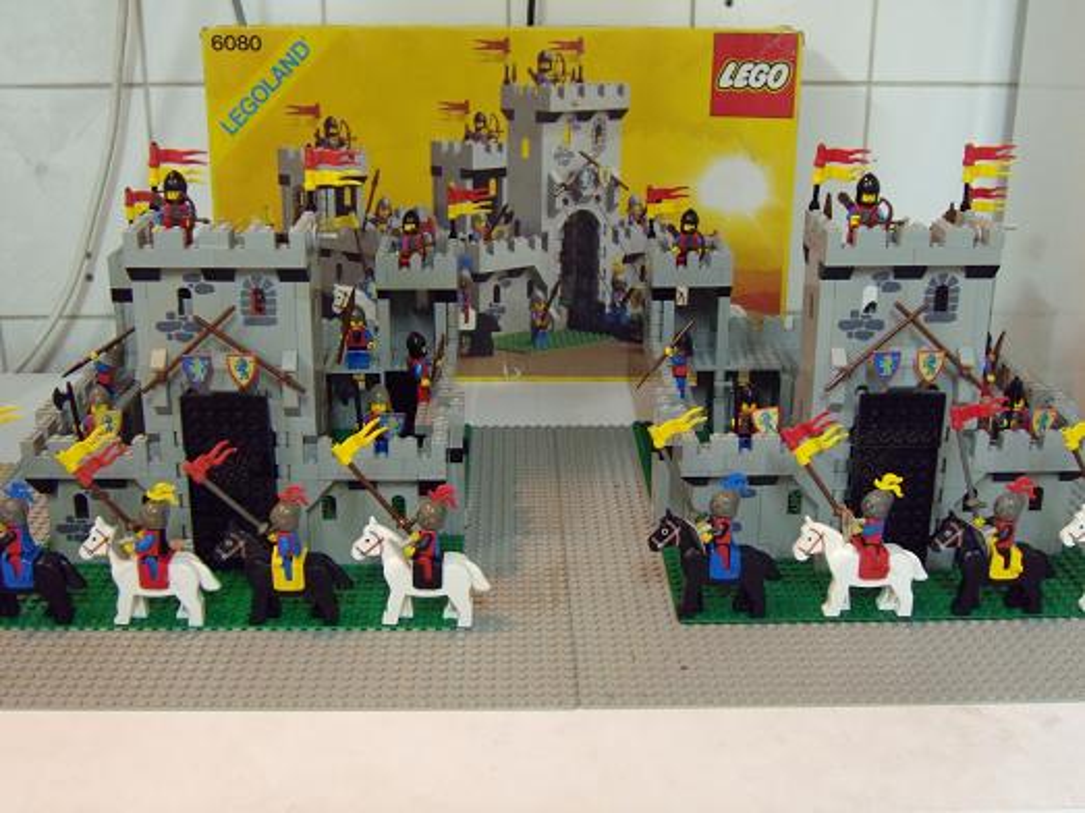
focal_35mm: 40
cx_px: 542
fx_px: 1253
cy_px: 406
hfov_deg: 46.8
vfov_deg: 35.9
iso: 400
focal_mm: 8.5
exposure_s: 1/8
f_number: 3.4
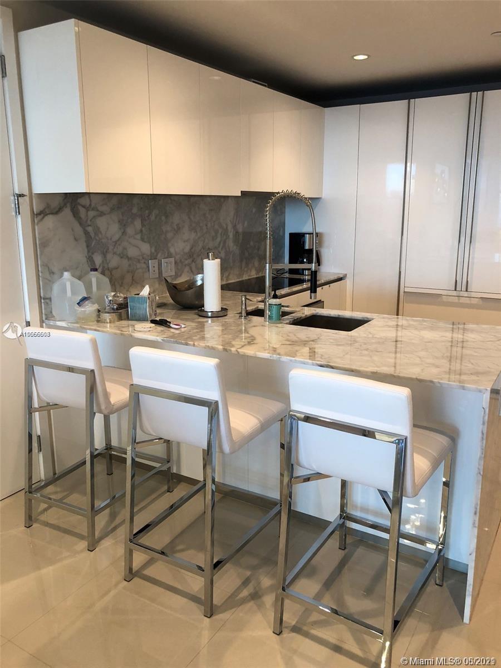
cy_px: 334
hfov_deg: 49.7
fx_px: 540
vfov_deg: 63.4
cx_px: 250
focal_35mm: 28
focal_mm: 3.99
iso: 40
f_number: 1.8
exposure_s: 1/15
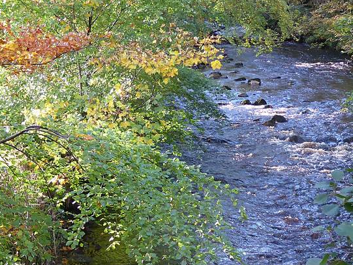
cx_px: 165
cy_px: 167
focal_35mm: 98
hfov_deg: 20.0
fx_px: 1000
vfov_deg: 15.1
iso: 640
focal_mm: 9
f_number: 4.1
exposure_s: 1/125
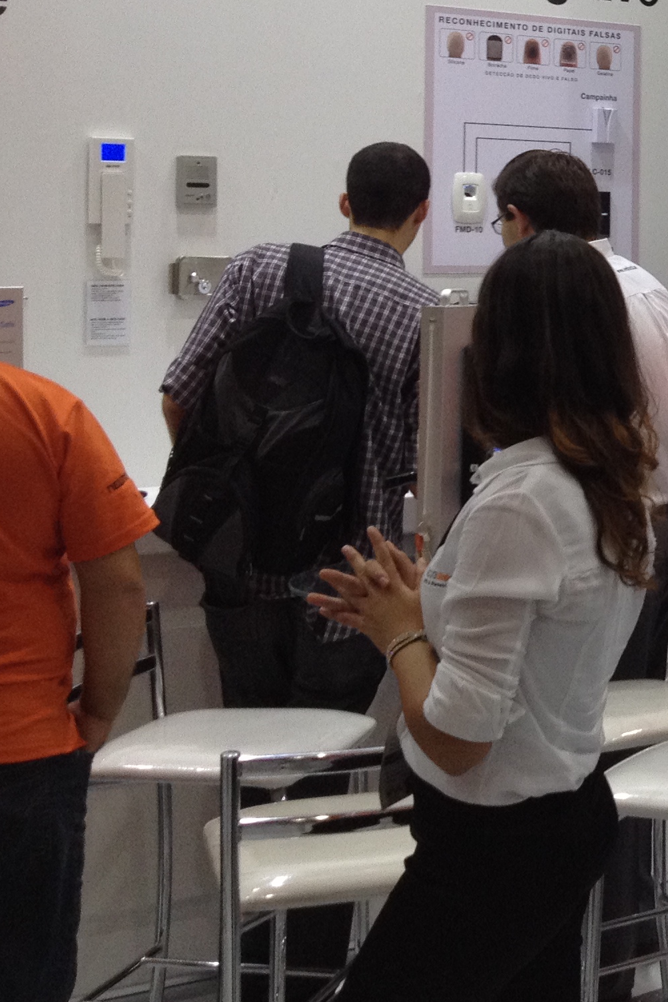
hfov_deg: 15.8
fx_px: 2198
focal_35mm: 79
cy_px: 270
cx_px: 1015
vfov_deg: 25.4
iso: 100
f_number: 2.4
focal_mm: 4.28
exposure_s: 1/120
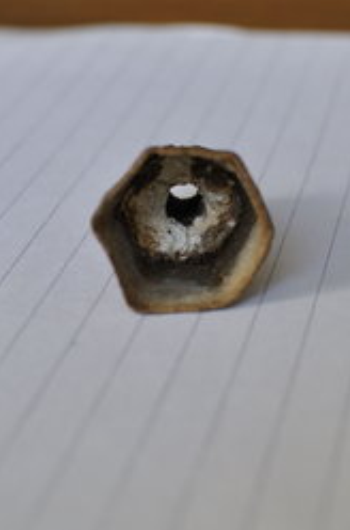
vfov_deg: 19.3
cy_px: 227
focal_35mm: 106
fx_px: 1555
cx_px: 196
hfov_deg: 12.8
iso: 400
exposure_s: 1/60
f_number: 5.6
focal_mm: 35
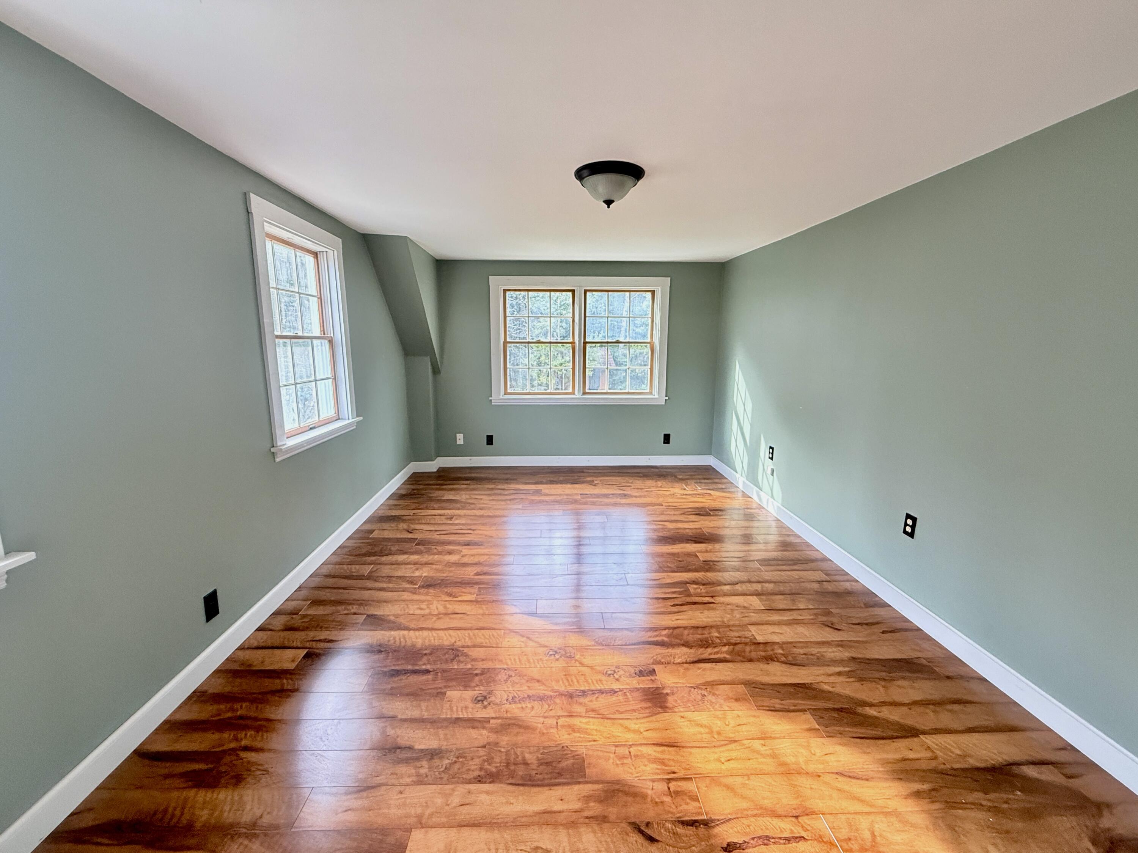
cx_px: 569
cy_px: 426
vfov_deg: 85.7
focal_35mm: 14
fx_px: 460
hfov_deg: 102.1
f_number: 2.2
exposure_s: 1/99
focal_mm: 2.22
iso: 320
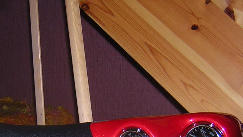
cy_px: 163
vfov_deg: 16.5
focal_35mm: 70
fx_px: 451
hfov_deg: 30.0
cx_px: 87
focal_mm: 4.7
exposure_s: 1/60.1
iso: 100
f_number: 2.6
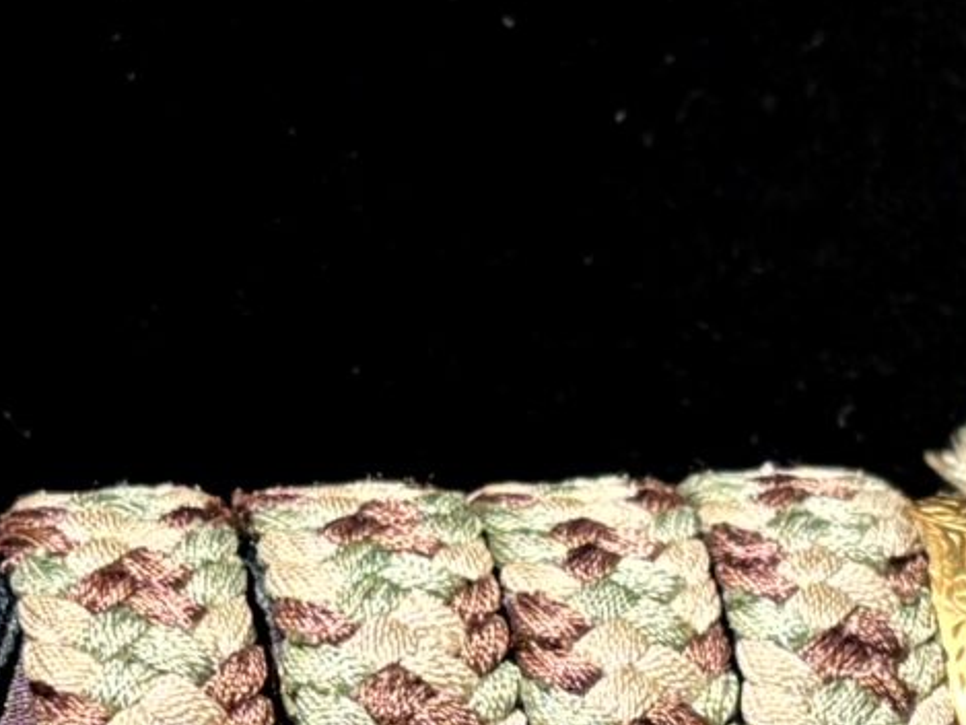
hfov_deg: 13.9
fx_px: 3964
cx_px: 461
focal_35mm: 142
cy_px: 925
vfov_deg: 10.2
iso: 500
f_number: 1.6
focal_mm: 5.96
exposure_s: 1/46
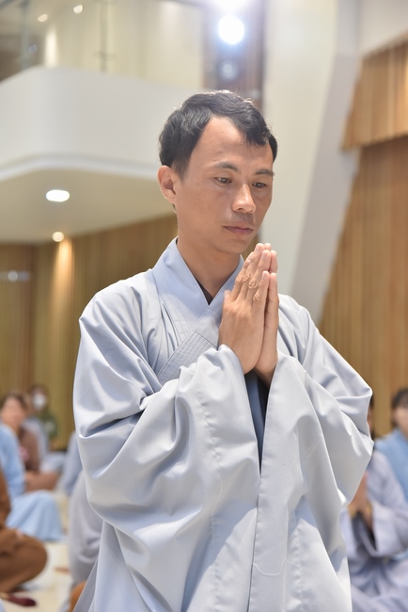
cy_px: 306
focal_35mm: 78
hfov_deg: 17.5
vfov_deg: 26.0
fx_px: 1324
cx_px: 204
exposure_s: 1/125
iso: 1600
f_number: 4.5
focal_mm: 78
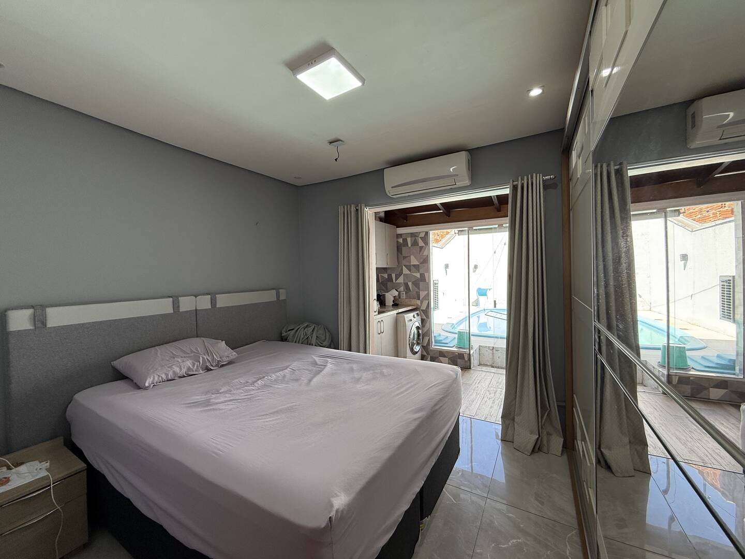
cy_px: 280
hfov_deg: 102.1
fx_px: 301
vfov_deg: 85.7
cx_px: 372
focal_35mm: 14
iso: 64
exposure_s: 1/134
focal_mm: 2.22
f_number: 2.2
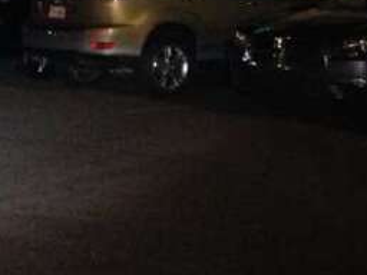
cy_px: -142
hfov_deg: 19.0
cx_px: 228
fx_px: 1092
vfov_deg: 13.5
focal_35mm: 103
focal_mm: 4.12
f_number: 2.4
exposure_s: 1/15
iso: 800
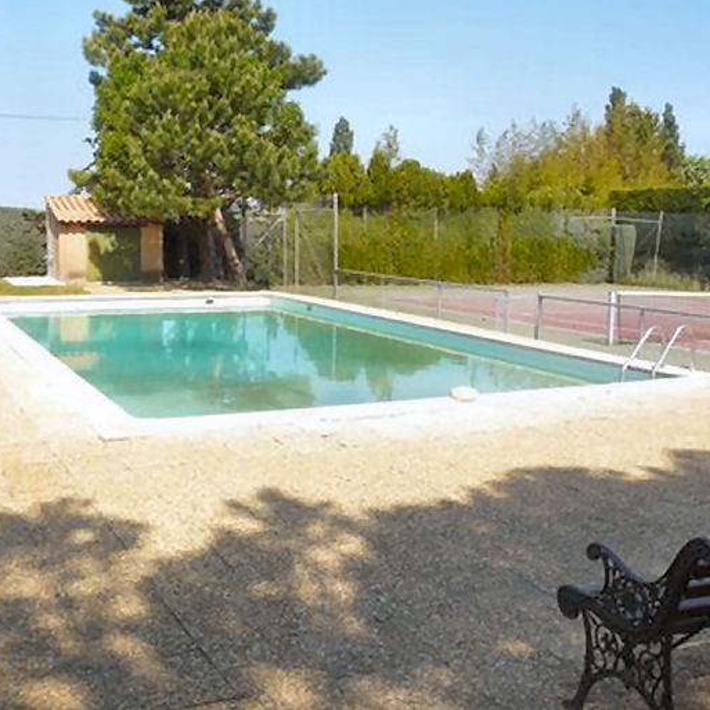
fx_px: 951
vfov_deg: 40.9
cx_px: 334
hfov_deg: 40.9
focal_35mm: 41
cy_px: 348
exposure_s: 1/125
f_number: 9
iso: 100
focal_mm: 5.4
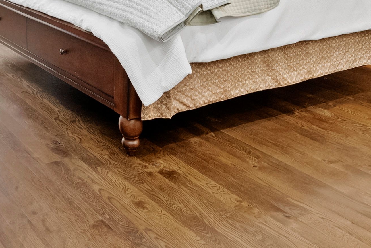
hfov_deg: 35.8
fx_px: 536
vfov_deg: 22.5
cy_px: -95
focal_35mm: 52
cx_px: 33
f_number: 8
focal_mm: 16
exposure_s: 1/2.5
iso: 800
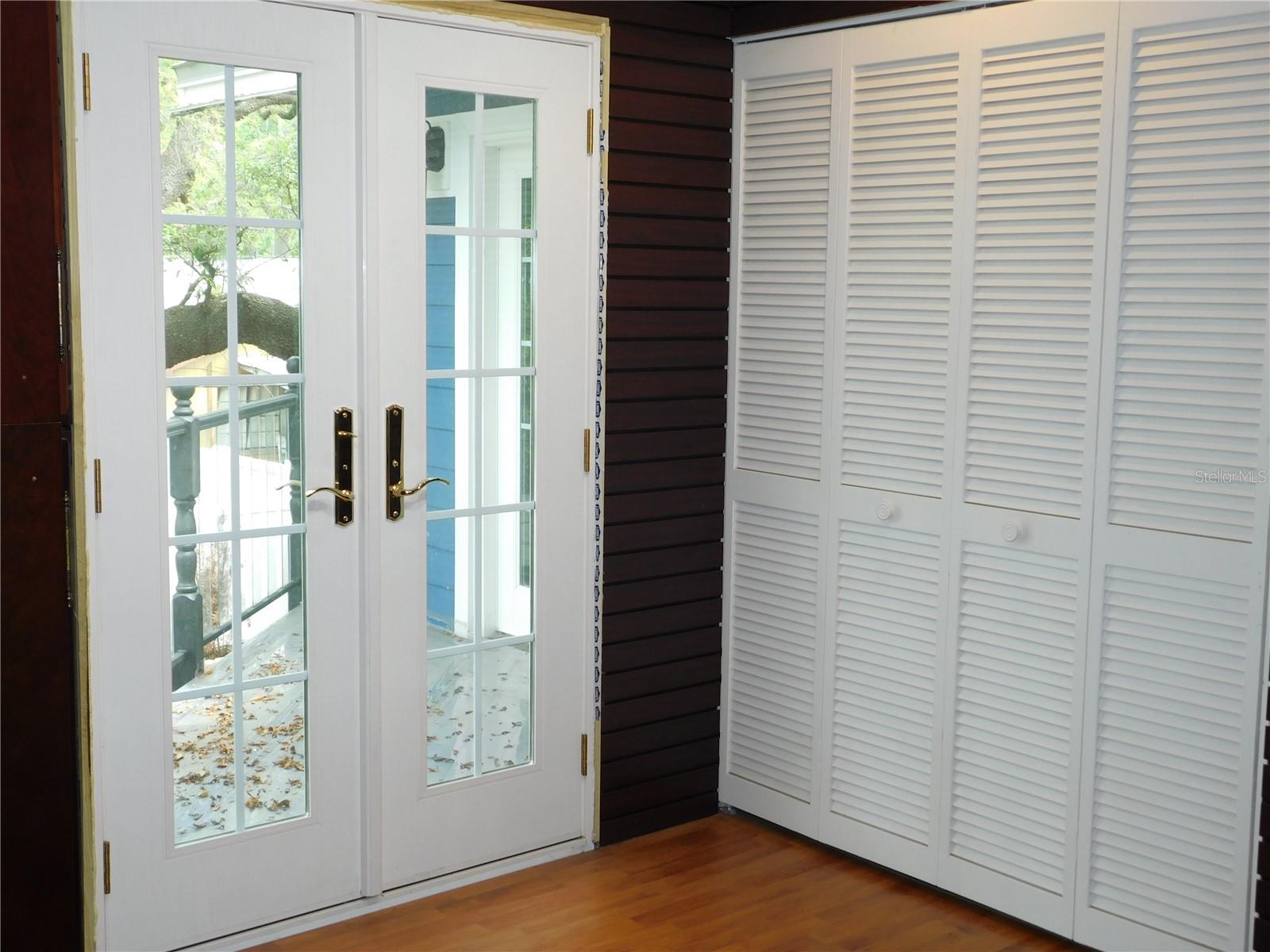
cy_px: 476
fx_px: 1468
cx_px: 635
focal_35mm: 40
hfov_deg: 46.8
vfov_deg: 36.0
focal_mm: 7.1
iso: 140
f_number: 3.6
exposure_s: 1/30
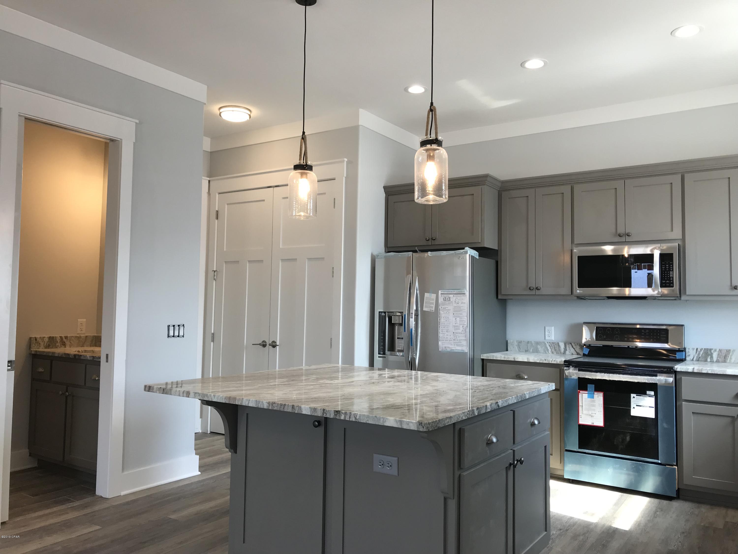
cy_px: 277
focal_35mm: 28
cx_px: 369
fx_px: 597
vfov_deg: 49.7
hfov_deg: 63.4
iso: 20
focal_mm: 3.99
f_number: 1.8
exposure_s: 1/60
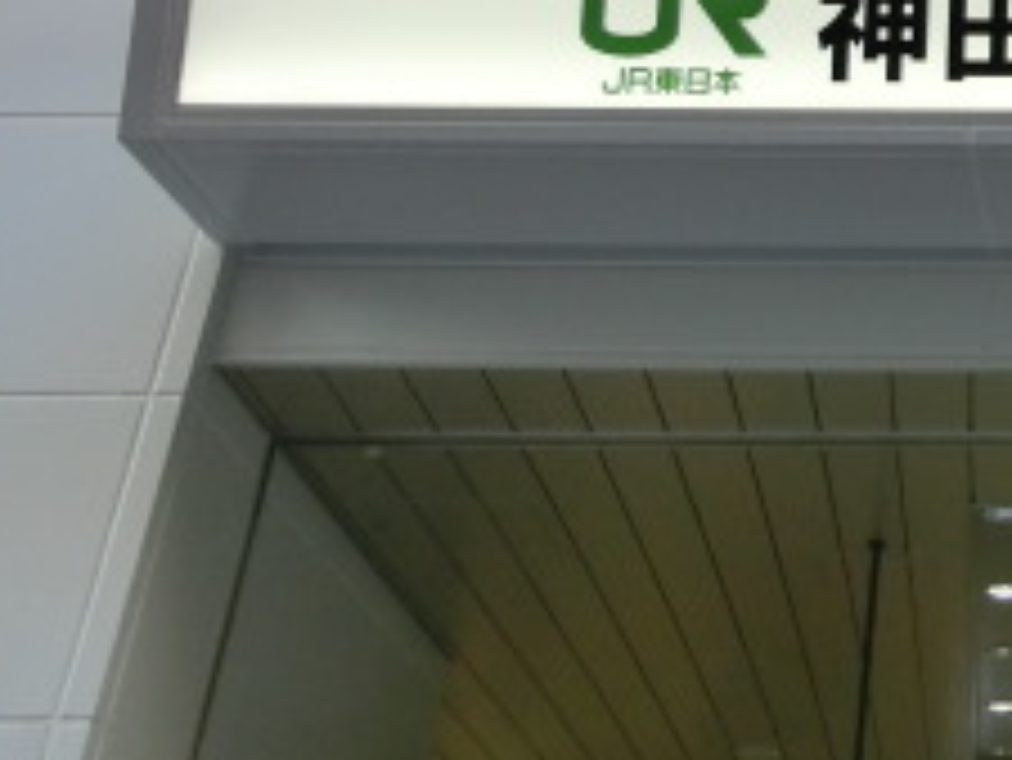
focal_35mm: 71
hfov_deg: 24.1
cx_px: 1304
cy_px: -108
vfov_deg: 19.7
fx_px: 2077
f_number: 3.5
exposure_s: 1/125
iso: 125
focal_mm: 4.5
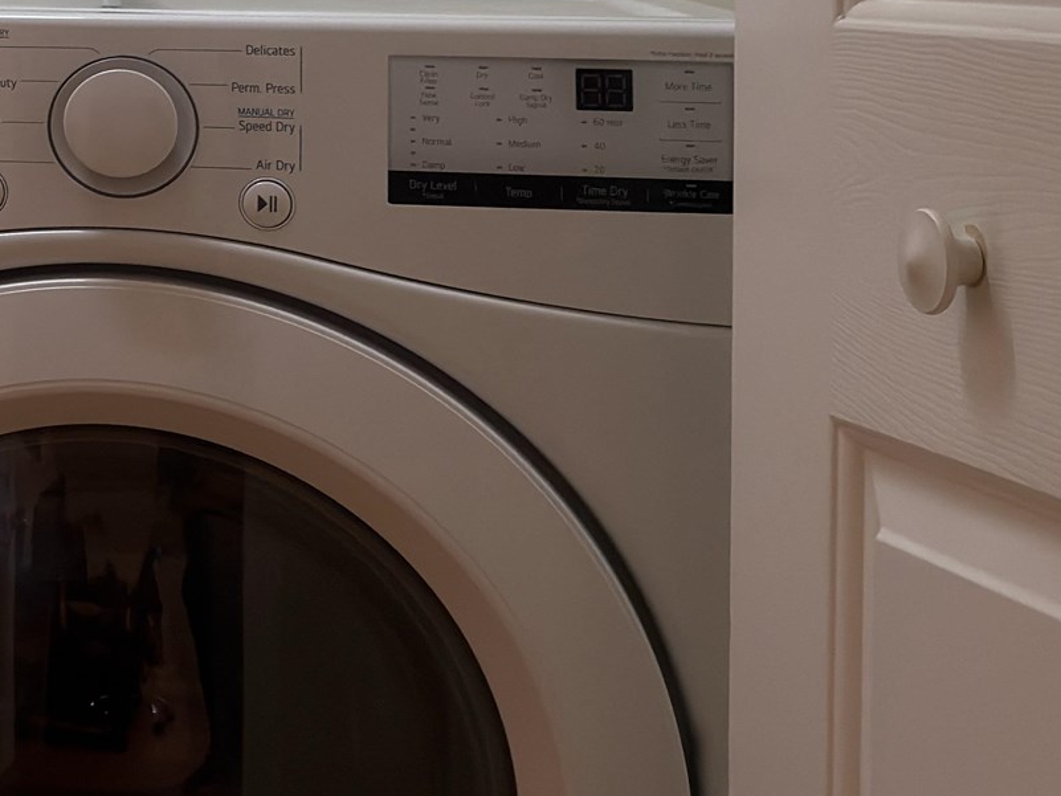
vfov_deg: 15.6
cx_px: -686
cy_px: -74
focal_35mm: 92
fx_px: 2820
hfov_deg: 18.1
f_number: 1.78
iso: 200
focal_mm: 6.76
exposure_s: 1/60
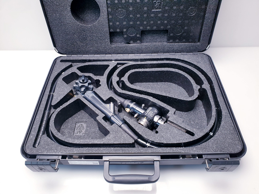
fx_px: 195
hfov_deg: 67.3
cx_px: 130
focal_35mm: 26
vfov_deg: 53.1
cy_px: 97
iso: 64
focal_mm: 4.3
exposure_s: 1/50
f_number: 2.4
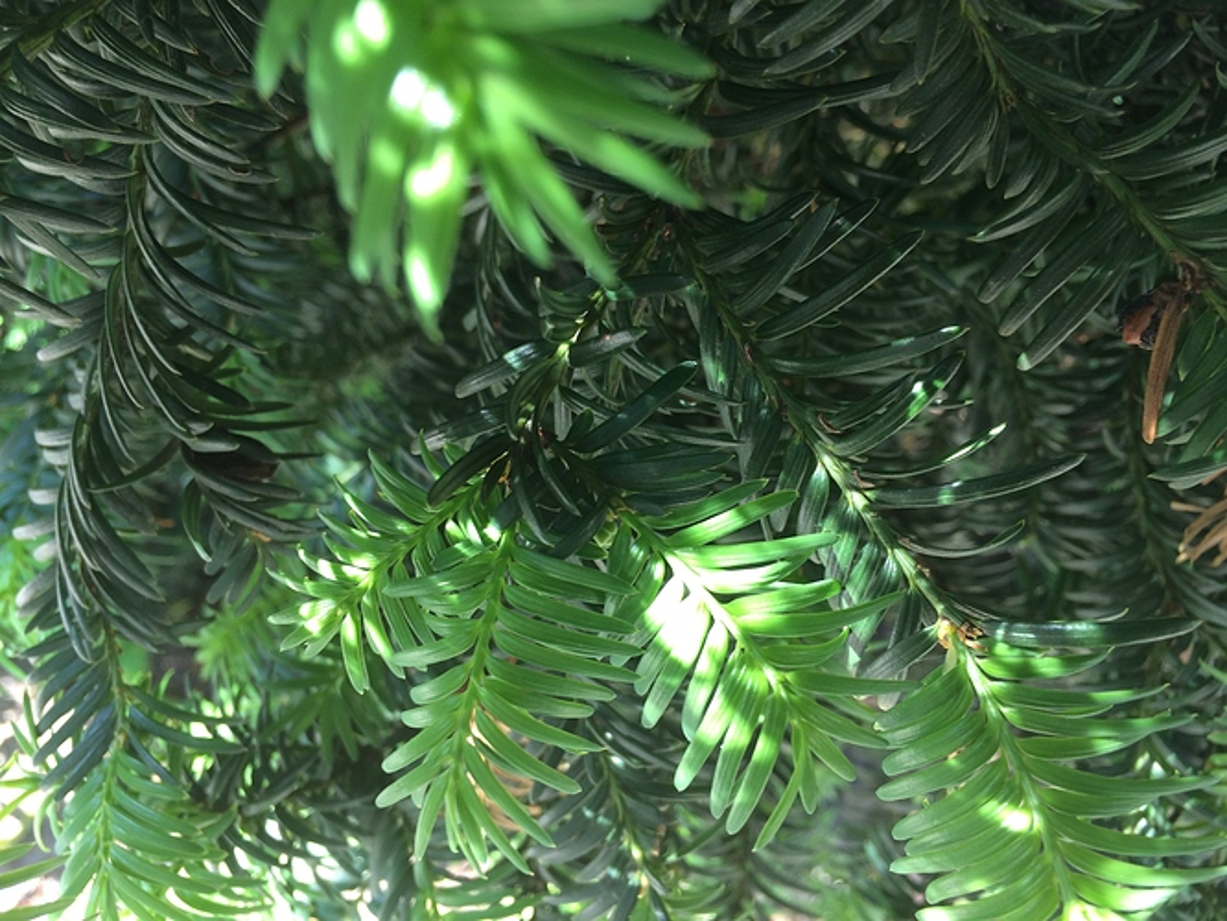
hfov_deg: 61.6
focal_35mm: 29
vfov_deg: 48.3
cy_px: 460
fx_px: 1028
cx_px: 614
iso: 40
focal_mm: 4.15
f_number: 2.2
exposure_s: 1/50
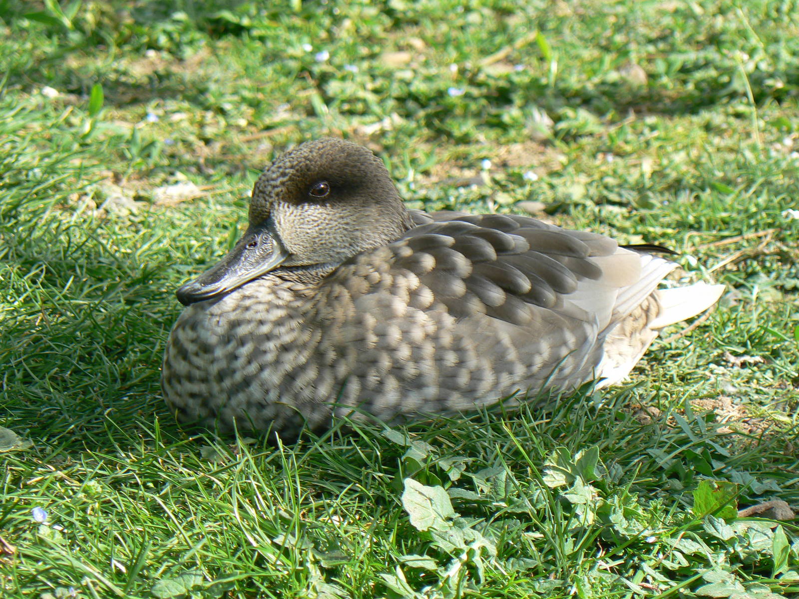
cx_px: 400
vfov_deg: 6.0
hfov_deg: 8.0
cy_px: 300
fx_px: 5724
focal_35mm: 248
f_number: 5
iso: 80
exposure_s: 1/125
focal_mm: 41.3
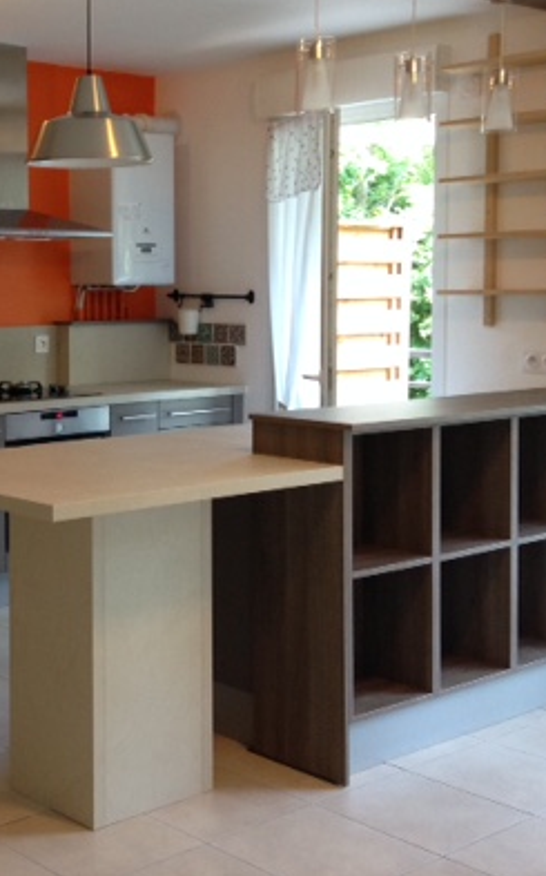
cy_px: 345
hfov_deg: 22.0
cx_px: 27
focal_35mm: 57
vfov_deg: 35.6
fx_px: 1360
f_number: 2.4
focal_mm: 4.12
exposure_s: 1/20
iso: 100
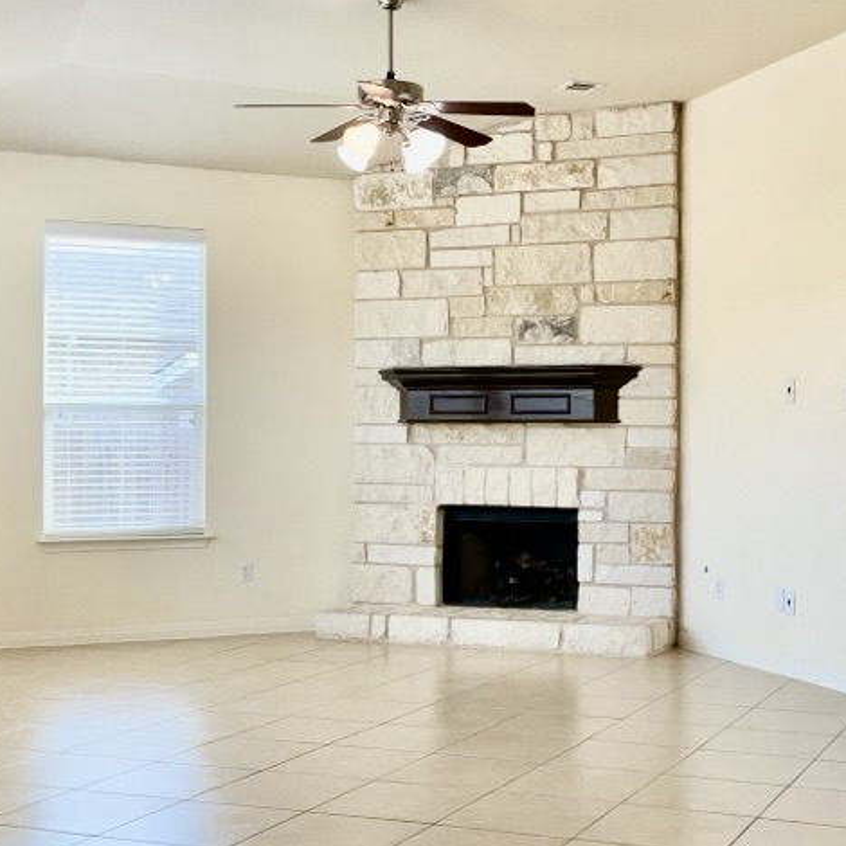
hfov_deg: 32.5
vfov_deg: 32.8
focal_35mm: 52
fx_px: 1438
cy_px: 414
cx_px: 563
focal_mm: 3
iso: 40
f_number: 1.8
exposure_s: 1/100
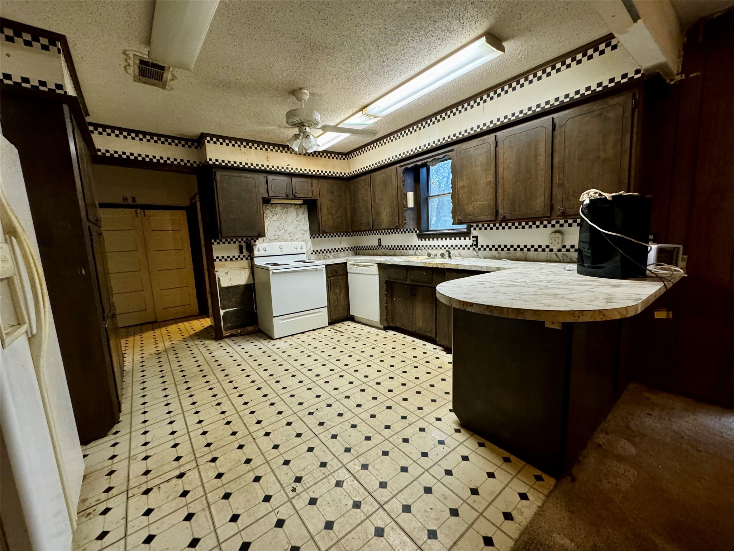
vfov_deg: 85.7
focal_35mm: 14
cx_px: 367
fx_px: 297
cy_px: 276
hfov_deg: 102.1
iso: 400
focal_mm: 2.22
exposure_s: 1/60
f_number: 2.2
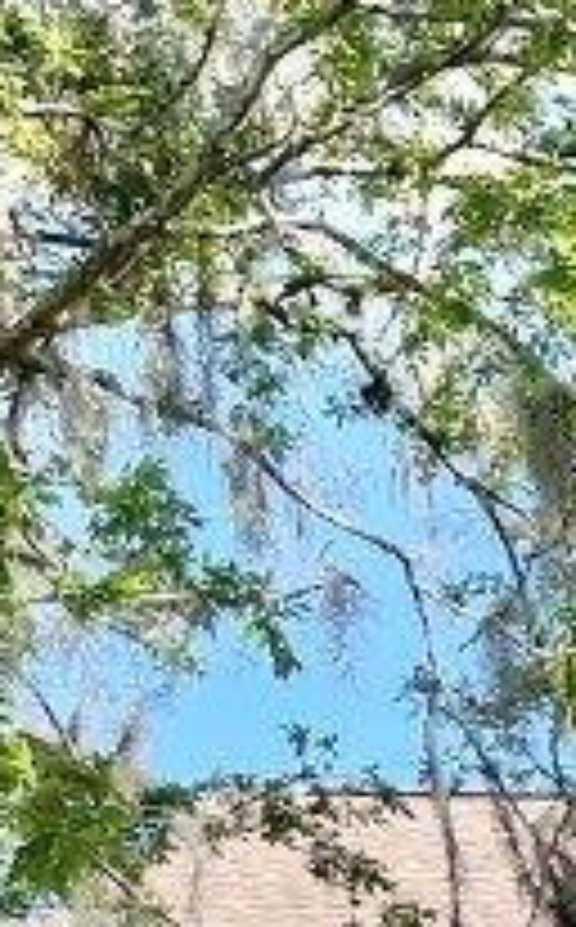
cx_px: 1768
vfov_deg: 14.4
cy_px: 1539
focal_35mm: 132
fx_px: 3329
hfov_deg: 8.3
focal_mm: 5.1
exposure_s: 1/1852
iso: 32
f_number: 1.6
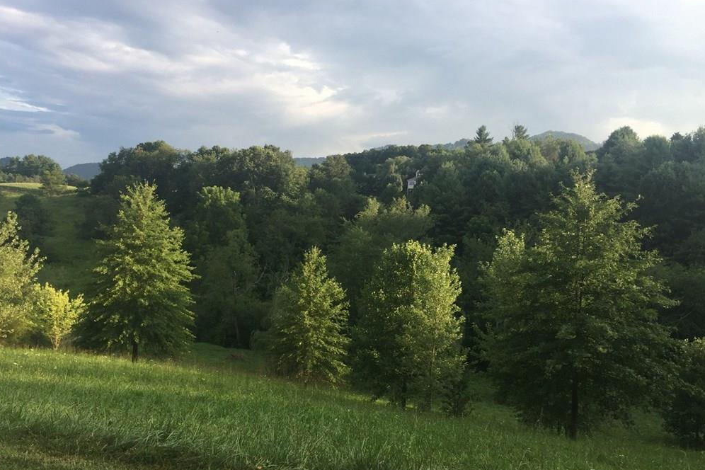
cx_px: 357
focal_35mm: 31
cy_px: 243
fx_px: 607
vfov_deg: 42.3
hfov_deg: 60.3
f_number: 2.2
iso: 32
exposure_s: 1/455
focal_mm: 4.15
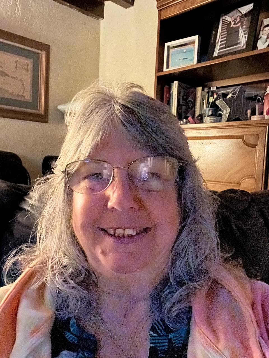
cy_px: 179
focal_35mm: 30
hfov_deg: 46.8
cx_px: 134
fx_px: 311
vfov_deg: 60.0
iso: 3200
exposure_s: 1/15
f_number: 2.2
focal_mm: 2.71
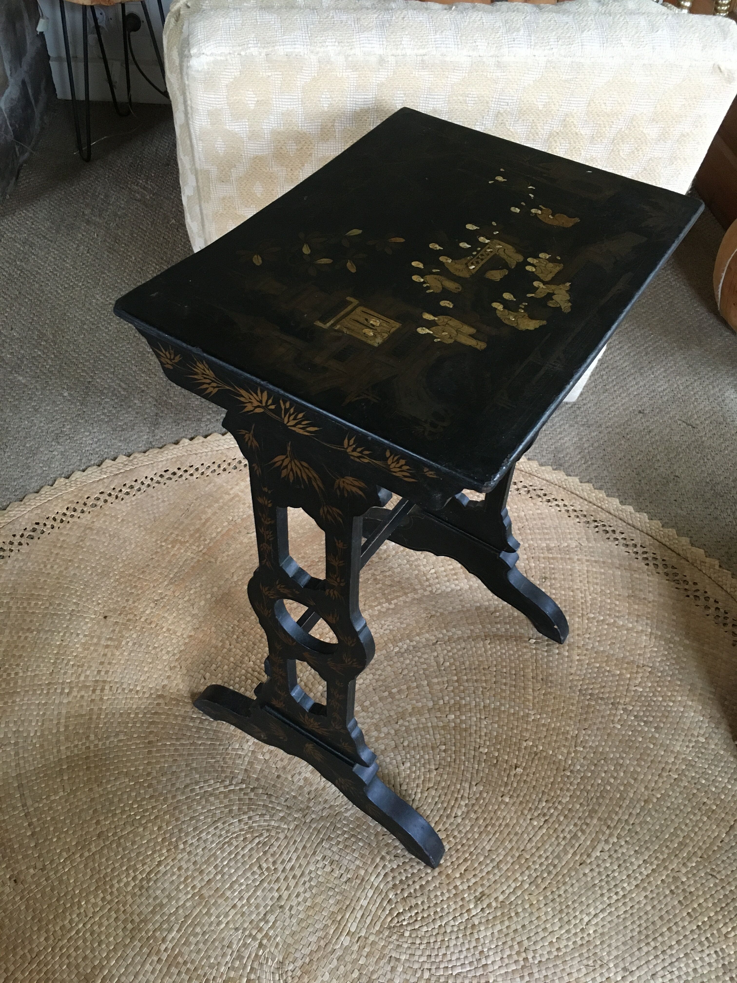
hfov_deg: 48.2
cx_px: 368
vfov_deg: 61.7
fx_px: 823
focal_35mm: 29
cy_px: 492
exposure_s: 1/33
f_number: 2.2
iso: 250
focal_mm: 4.15
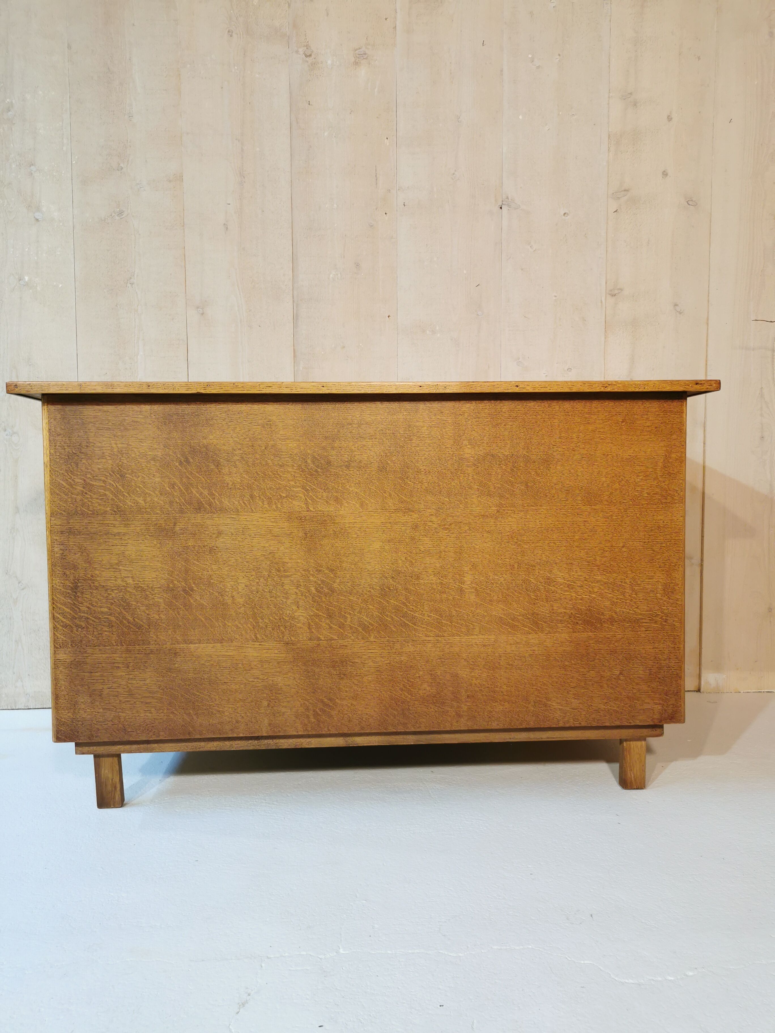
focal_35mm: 27
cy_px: 516
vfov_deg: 65.3
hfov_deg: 51.4
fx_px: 806
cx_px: 388
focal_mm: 5.58
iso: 100
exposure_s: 1/50
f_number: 1.8
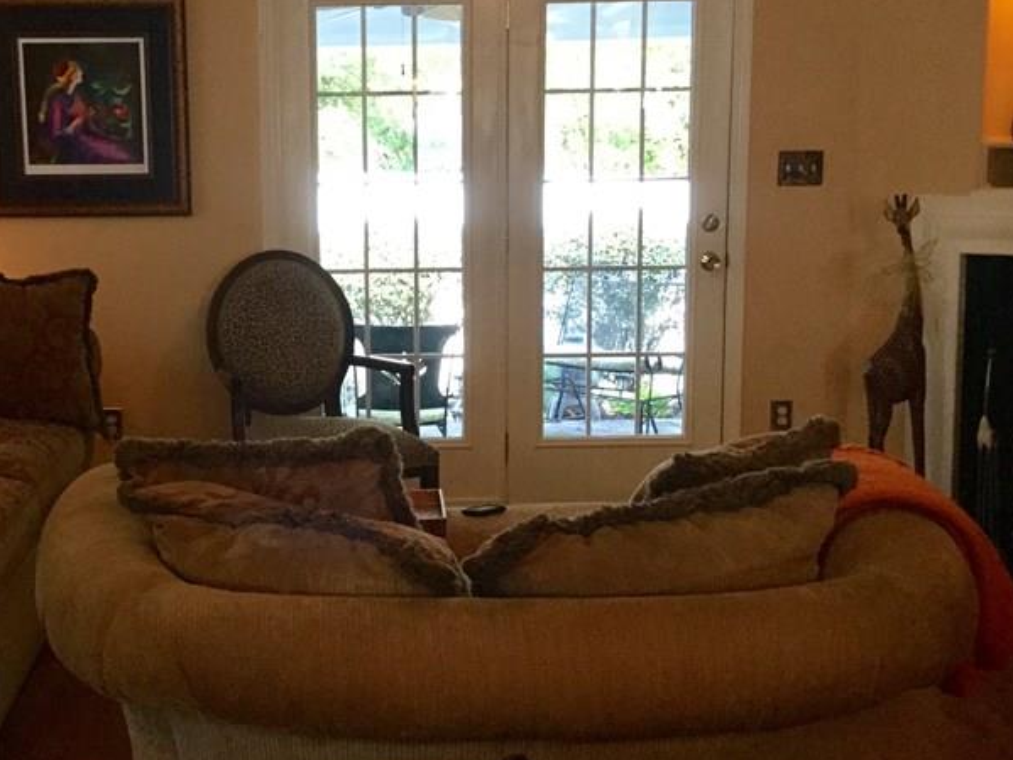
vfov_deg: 27.5
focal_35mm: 53
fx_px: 1551
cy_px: 372
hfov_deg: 35.9
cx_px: 347
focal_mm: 3.3
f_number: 2.4
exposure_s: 1/30
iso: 125
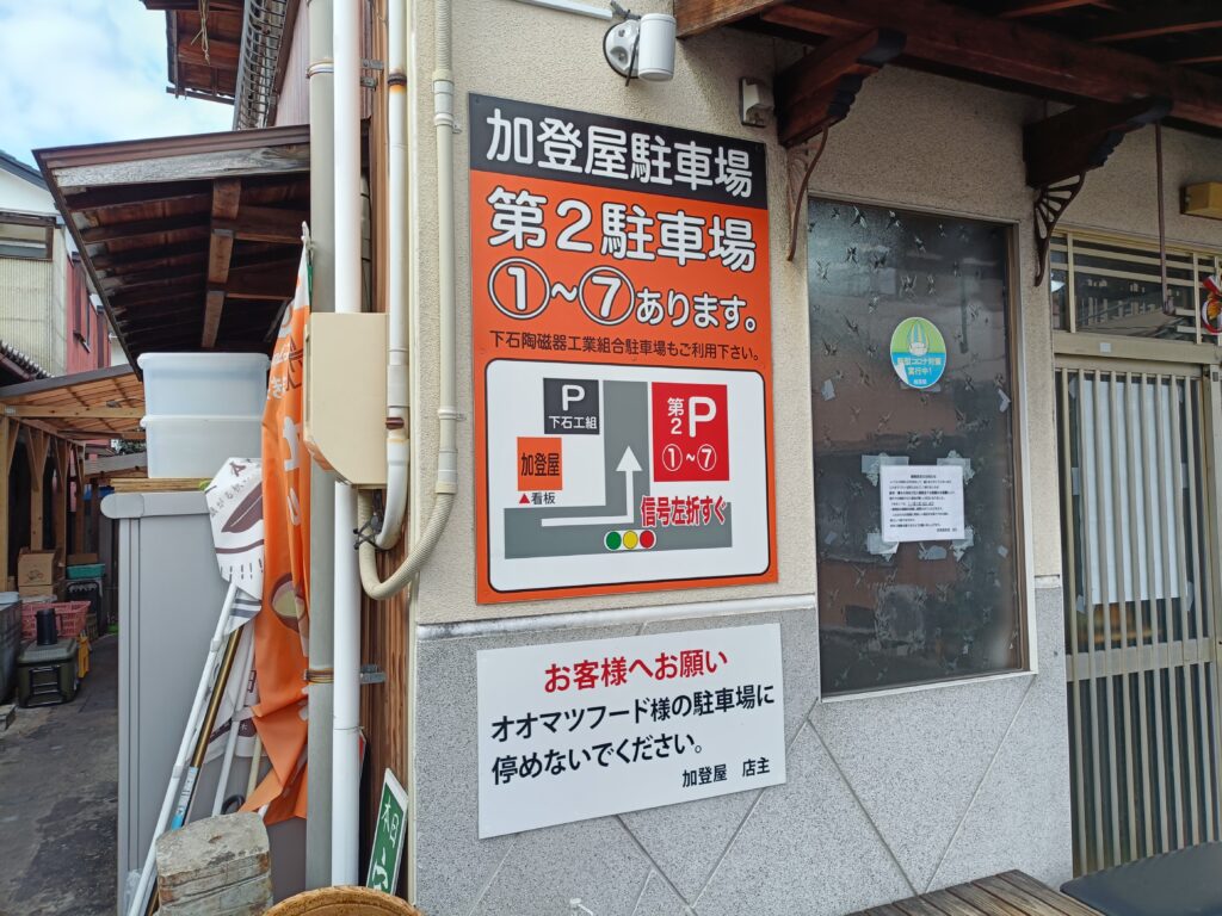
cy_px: 458
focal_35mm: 25
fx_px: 883
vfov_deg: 54.9
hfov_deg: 69.4
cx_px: 611
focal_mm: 4.7
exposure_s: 1/208
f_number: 1.7
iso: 50
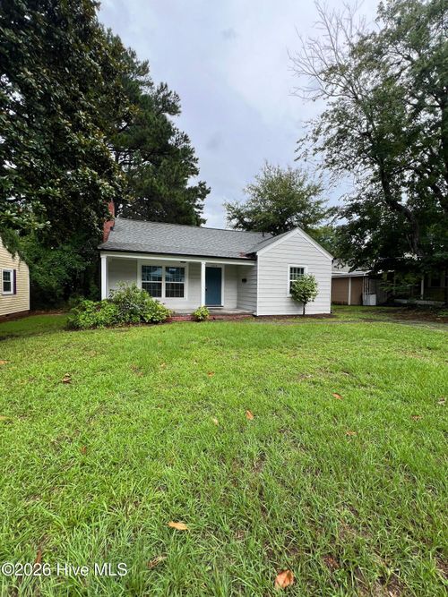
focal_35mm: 13
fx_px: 224
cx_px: 224
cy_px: 298
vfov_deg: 106.2
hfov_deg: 89.9
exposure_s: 1/445
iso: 32
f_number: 1.8
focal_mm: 1.57
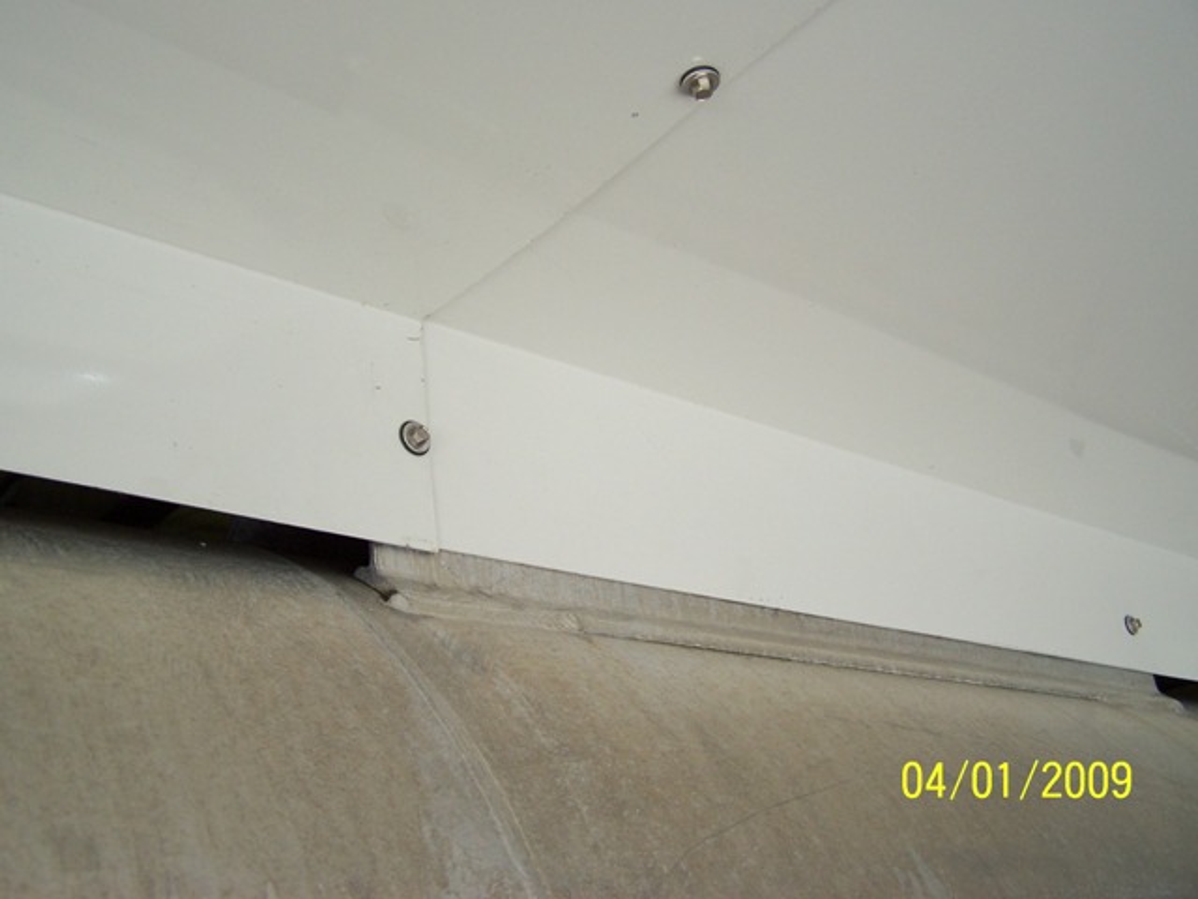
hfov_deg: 49.0
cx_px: 599
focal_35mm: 38
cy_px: 450
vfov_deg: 37.7
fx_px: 1315
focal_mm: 6.3
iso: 140
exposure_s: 1/250
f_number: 2.8
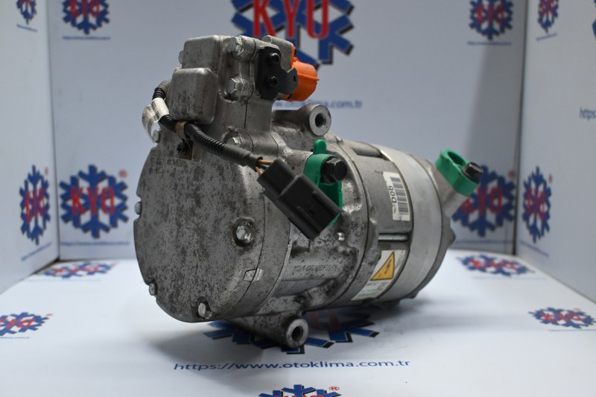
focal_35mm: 37
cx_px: 298
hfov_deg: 52.2
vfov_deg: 36.2
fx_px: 608
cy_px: 198
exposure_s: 1/125
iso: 1100
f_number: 4.2
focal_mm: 24.5
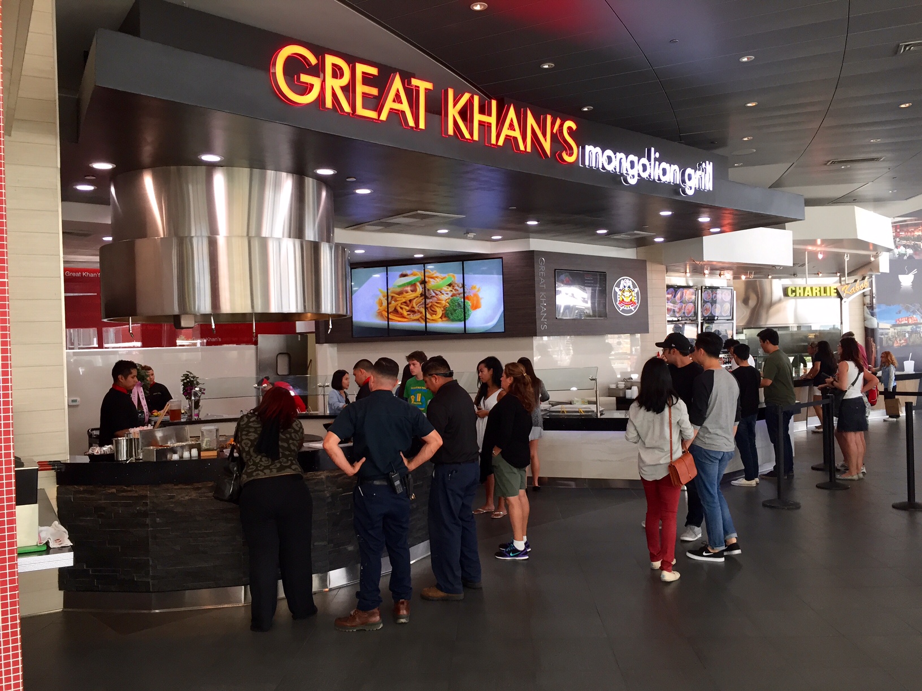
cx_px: 461
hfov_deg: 61.7
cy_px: 346
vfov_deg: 48.2
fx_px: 772
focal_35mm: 29
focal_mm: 4.15
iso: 32
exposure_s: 1/30
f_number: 2.2
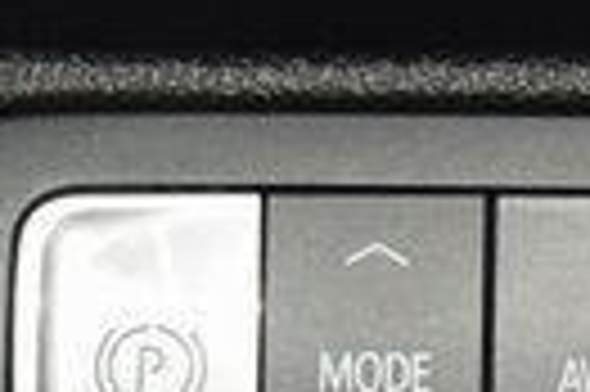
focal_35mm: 513
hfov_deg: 4.0
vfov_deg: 2.7
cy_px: 367
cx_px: 604
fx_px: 8397
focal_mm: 70
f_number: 8
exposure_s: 1/125
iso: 100
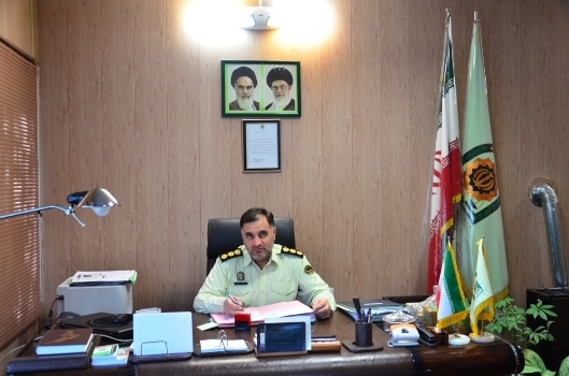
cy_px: 188
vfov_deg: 35.3
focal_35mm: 38
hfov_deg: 51.4
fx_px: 591
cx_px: 284
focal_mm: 25
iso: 1000
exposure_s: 1/60
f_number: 4
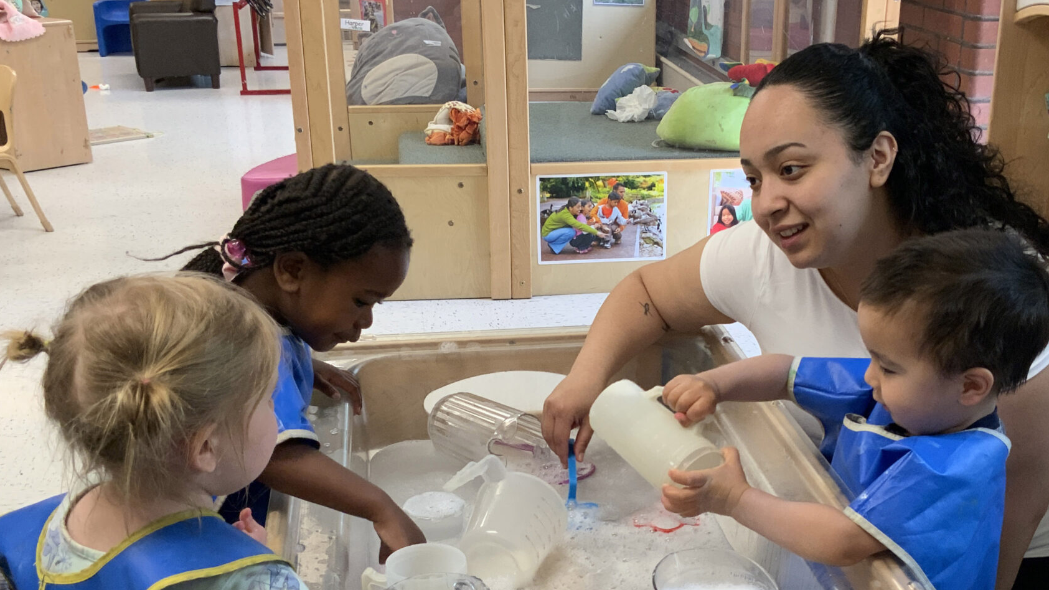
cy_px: 428
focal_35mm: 48
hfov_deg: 42.7
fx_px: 1335
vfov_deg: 24.7
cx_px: 634
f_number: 1.8
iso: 64
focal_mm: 3
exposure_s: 1/60
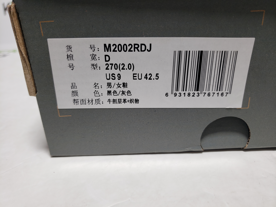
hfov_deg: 67.3
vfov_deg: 53.1
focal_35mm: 26
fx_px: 207
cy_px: 104
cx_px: 138
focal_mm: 4.3
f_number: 1.5
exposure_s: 1/340
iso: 50
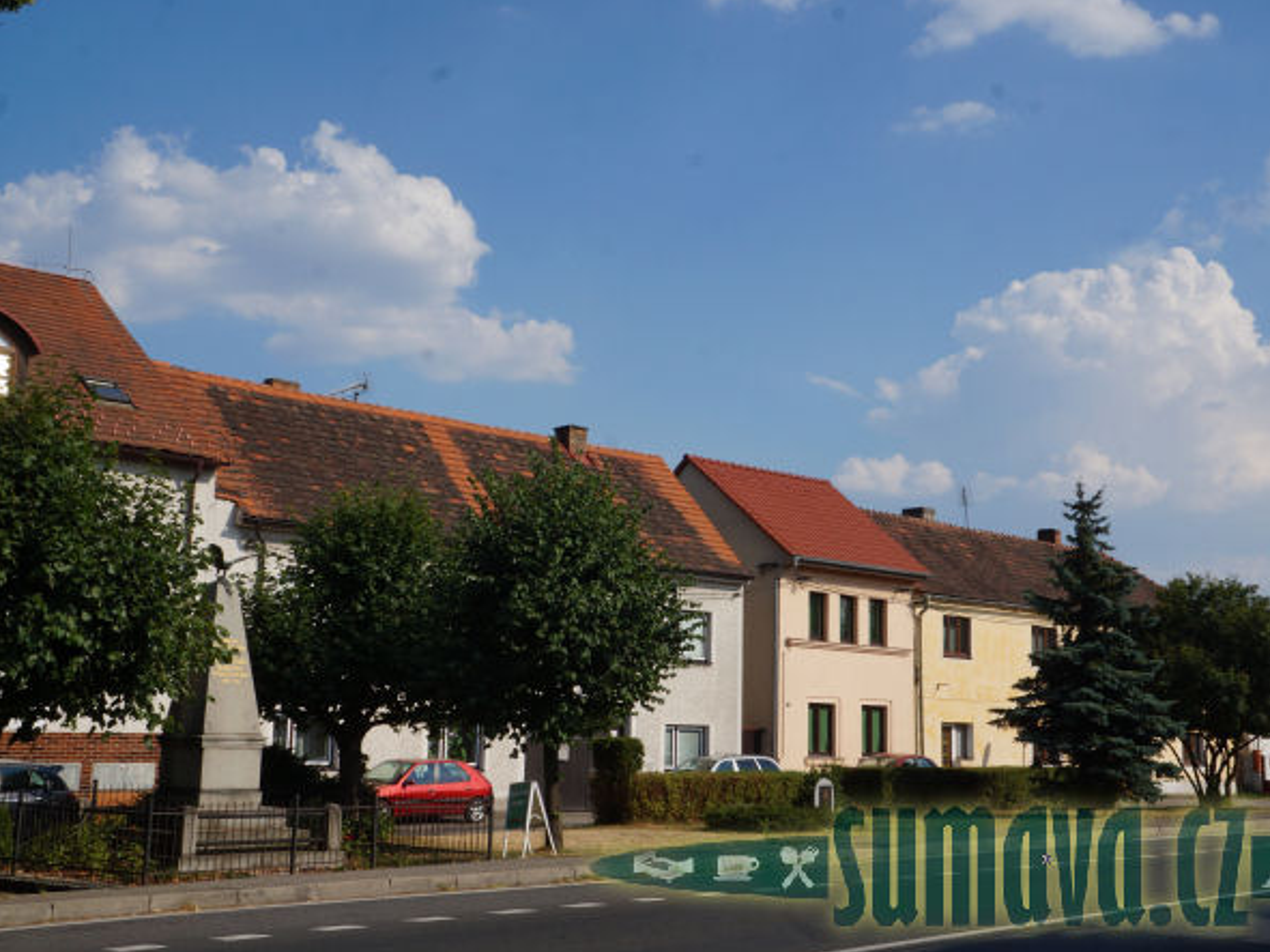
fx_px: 1634
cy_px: 477
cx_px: 639
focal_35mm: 45
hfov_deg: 42.5
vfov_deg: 32.5
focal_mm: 27
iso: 200
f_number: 16
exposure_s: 1/250
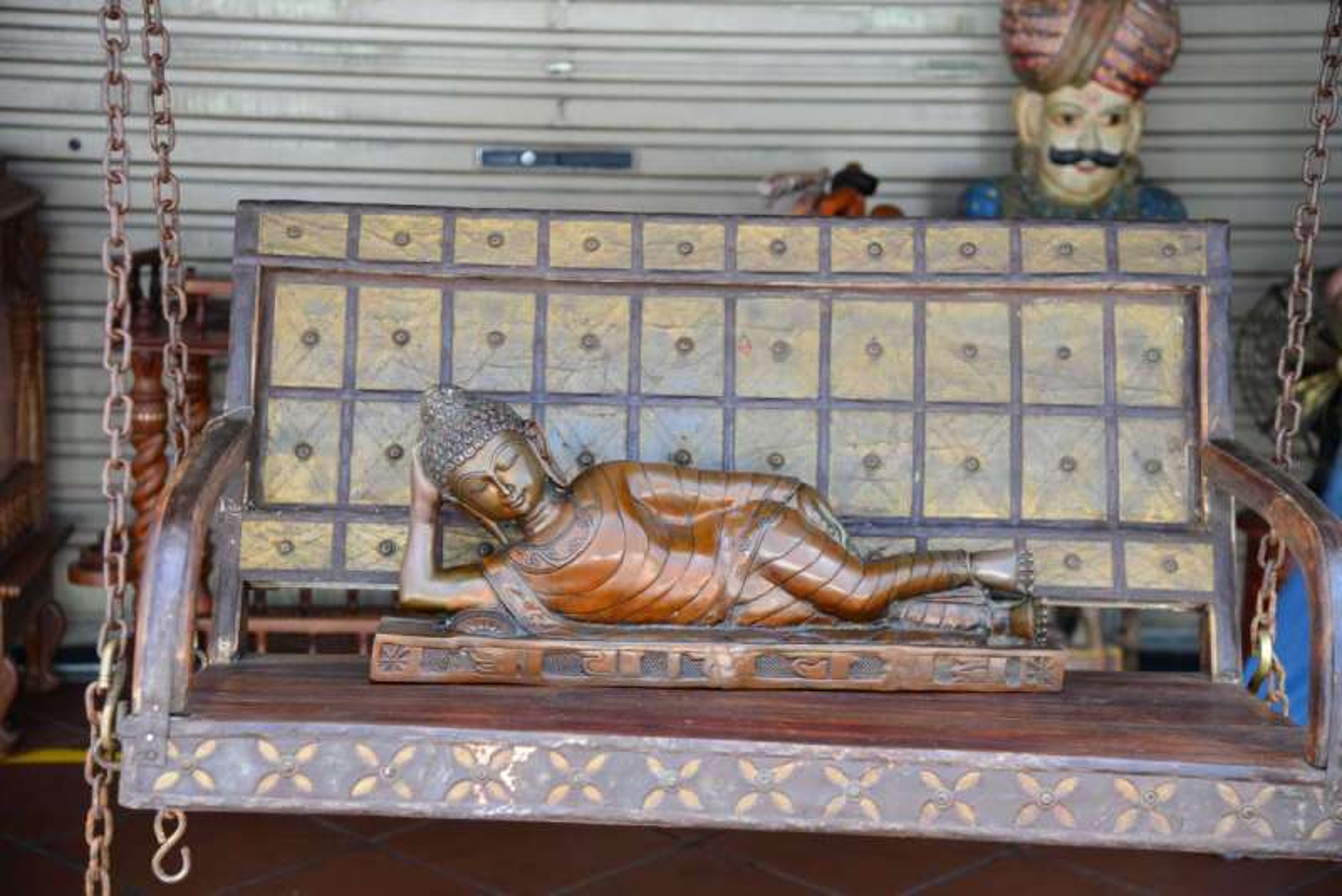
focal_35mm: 70
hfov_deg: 28.8
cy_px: 448
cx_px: 671
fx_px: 2610
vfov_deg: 19.5
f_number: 4
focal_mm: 70
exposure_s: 1/80
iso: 560
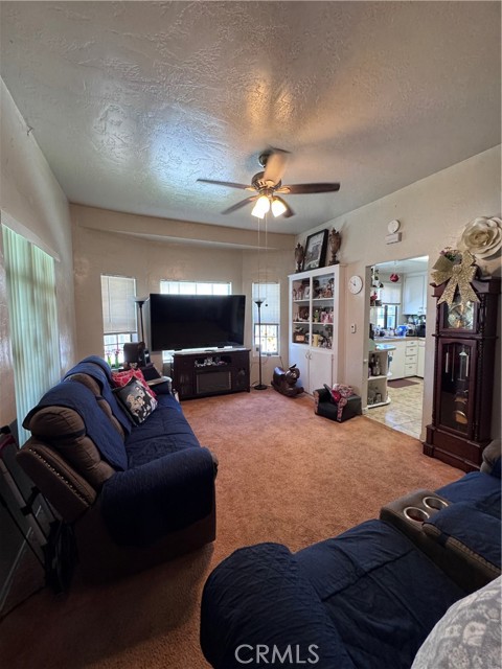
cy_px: 334
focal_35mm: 14
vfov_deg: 102.1
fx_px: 271
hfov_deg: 85.7
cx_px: 251
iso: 320
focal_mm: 2.22
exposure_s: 1/60
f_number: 2.2
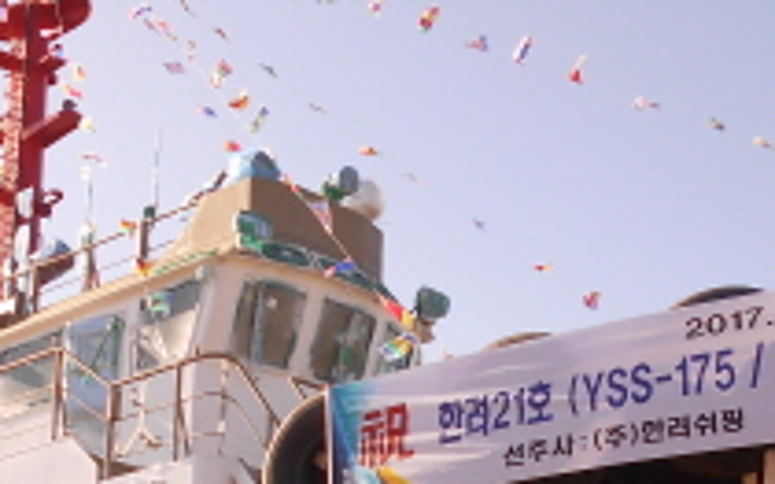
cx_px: 410
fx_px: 1773
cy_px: 562
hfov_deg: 24.7
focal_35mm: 84
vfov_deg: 15.1
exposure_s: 1/640
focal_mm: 4.6
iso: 80
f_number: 3.2
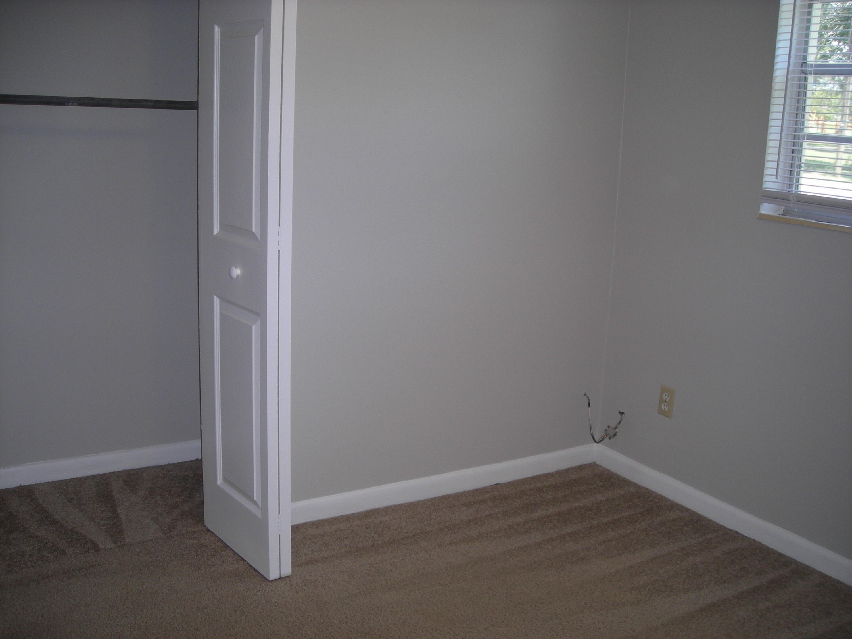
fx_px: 935
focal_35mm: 38
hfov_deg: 49.0
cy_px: 320
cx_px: 426
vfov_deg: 37.7
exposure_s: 1/60
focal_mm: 6.3
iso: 62
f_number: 3.2
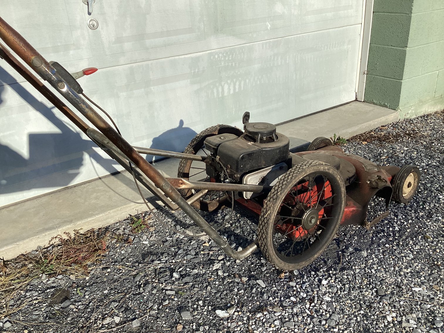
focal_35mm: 31
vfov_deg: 45.4
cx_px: 222
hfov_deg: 58.3
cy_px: 166
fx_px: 398
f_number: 2.4
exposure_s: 1/1988
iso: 25
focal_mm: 3.3
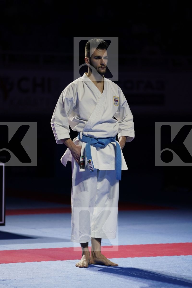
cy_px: 144
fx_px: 1248
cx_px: 96
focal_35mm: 156
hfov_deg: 8.8
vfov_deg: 13.2
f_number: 2.8
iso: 500
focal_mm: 156
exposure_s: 1/500
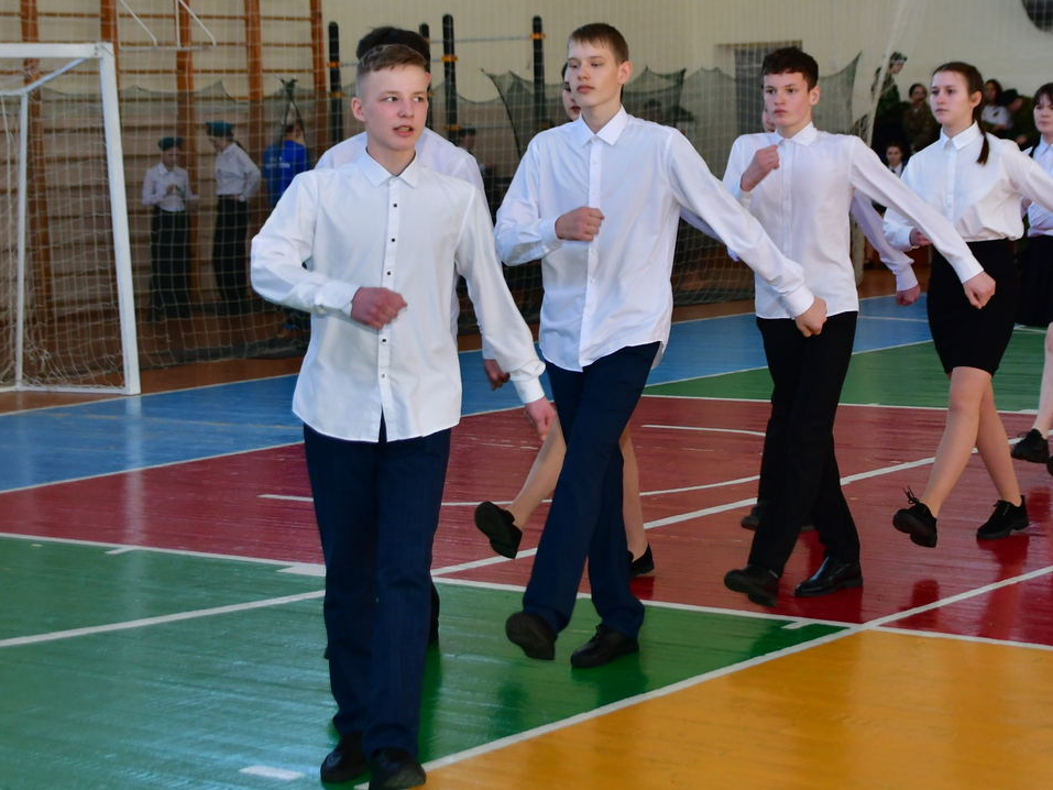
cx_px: 767
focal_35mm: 82
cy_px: 222
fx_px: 2495
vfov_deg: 17.9
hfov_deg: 23.6
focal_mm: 34
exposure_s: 1/250
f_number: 4.5
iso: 640
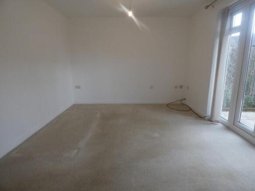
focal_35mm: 20
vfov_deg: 66.0
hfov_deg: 81.8
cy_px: 96
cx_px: 128
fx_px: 147
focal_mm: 3.6
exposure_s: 1/60
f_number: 2.8
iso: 160
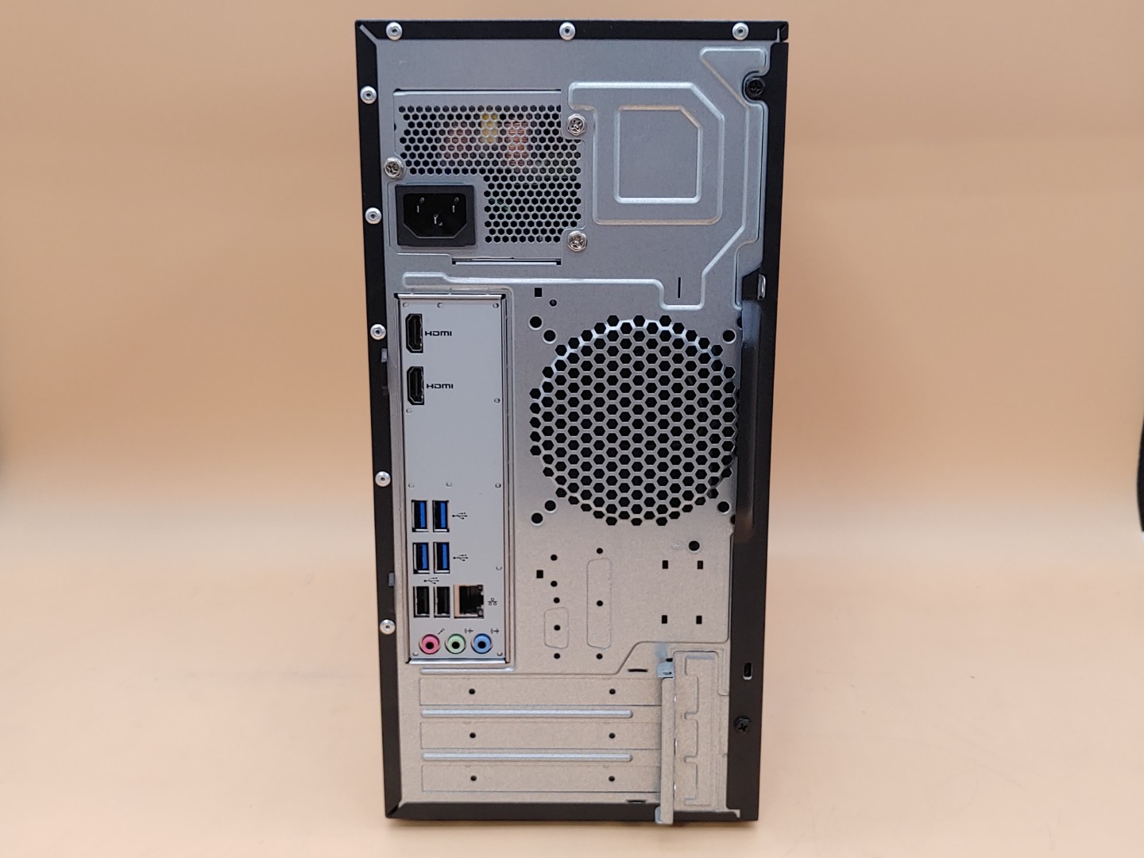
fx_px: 1355
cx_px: 572
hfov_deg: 45.8
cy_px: 429
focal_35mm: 41
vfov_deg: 35.1
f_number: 1.8
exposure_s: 1/61
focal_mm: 4.36
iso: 50
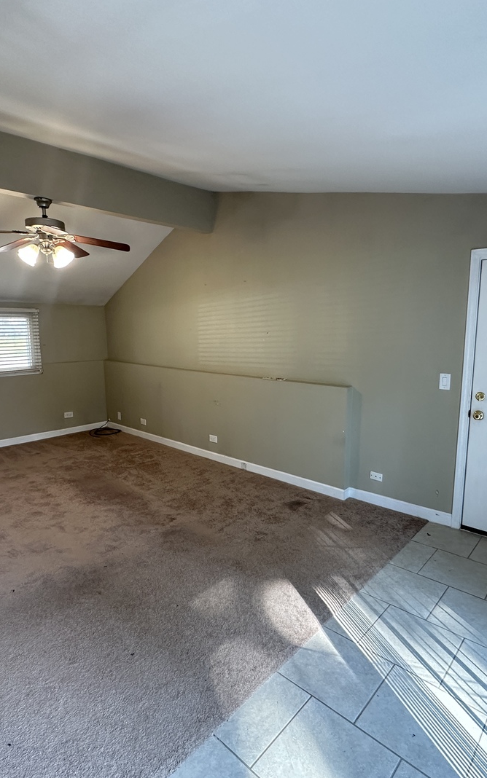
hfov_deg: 59.6
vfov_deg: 85.0
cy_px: 388
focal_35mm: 20
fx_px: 424
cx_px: 260
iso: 250
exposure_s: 1/120
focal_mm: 2.22
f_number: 2.2
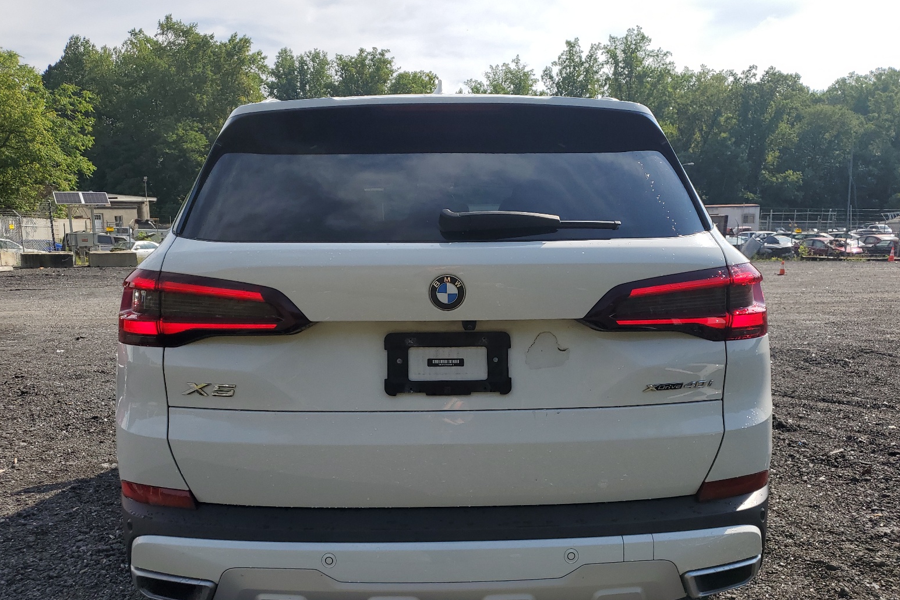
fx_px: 700
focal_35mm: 28
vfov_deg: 46.2
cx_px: 461
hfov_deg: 65.5
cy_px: 348
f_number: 1.5
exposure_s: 1/3333
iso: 50
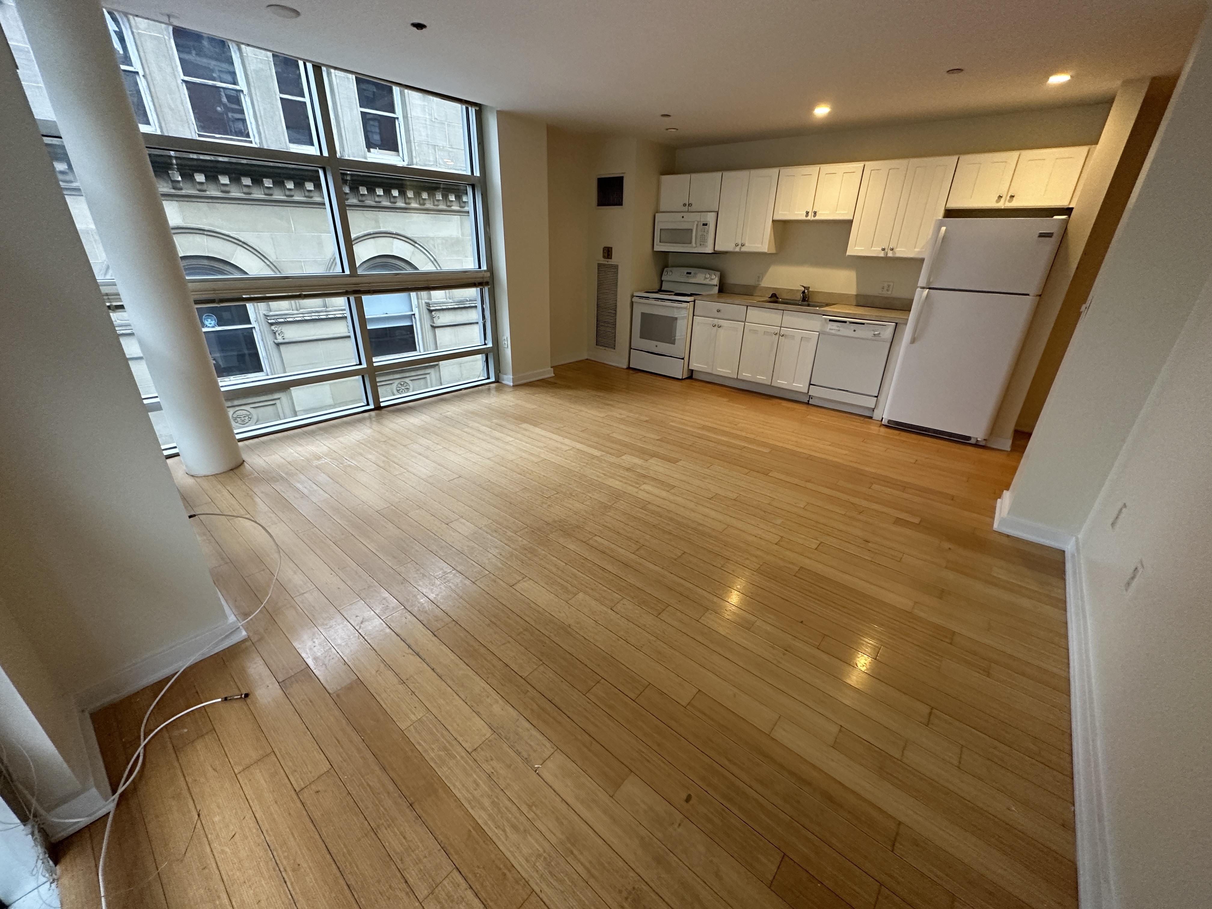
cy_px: 454
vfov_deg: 85.7
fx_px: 490
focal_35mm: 14
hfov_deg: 102.1
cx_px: 606
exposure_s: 1/60
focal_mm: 2.22
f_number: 2.2
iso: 320
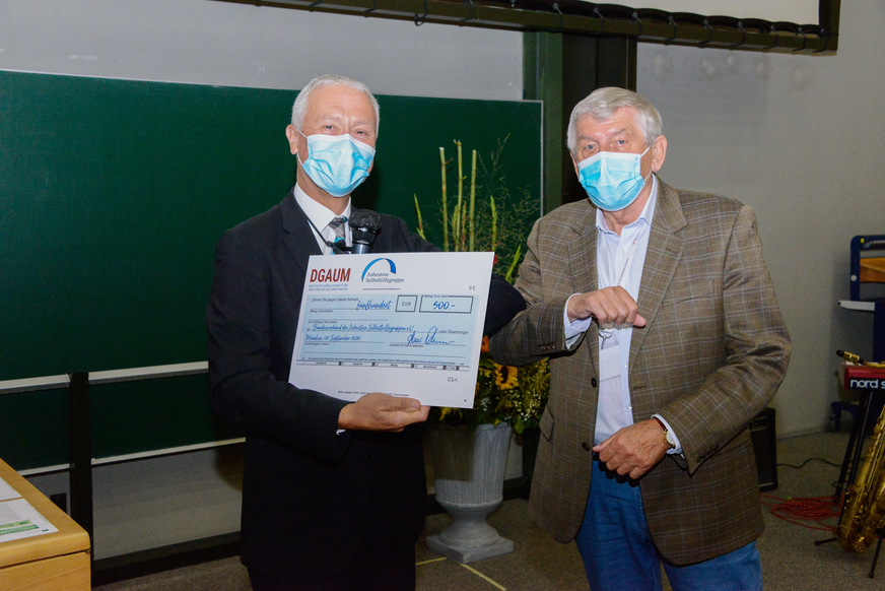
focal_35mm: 45
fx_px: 1107
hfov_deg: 43.6
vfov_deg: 29.9
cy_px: 296
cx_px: 442
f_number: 8
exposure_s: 1/160
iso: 8063
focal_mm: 45
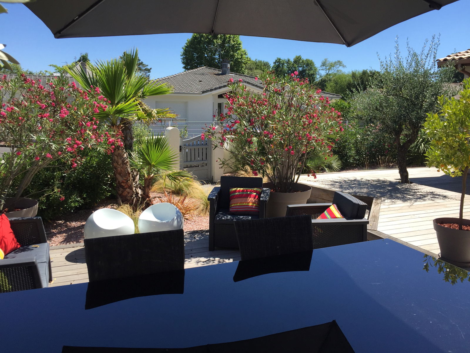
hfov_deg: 61.7
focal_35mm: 29
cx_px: 235
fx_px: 394
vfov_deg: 48.2
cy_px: 176
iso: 32
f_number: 2.2
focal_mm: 4.15
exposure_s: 1/1464
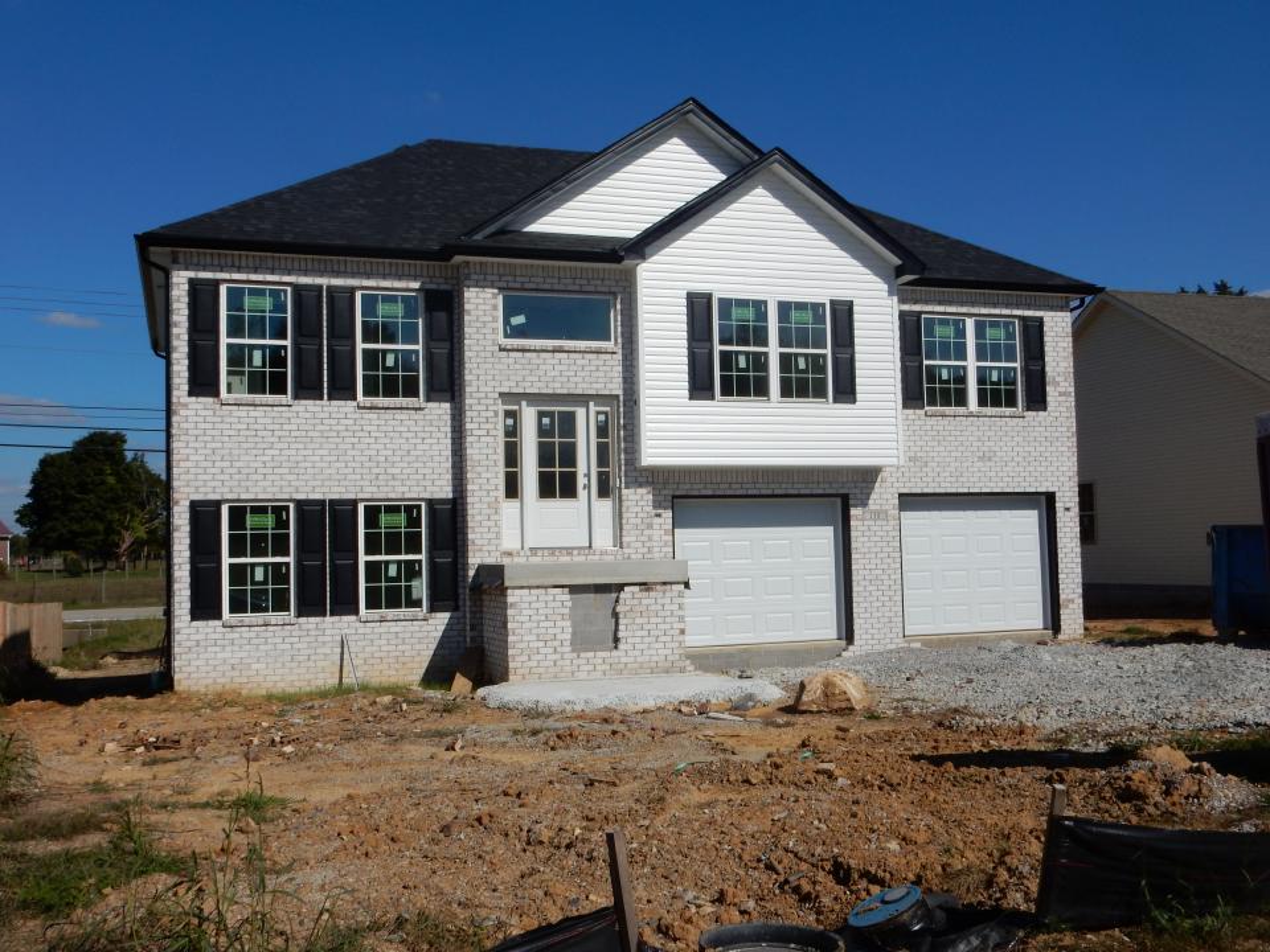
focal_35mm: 36
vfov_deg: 39.7
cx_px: 635
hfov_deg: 51.4
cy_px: 476
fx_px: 1321
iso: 125
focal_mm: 6.4
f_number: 5
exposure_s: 1/2000
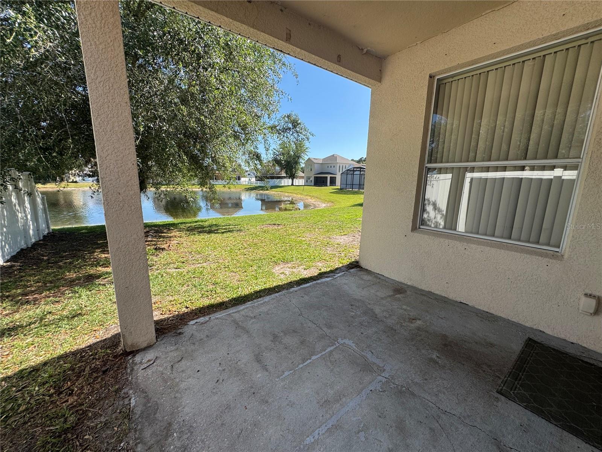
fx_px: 243
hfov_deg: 102.1
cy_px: 226
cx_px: 301
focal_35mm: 14
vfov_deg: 85.7
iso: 40
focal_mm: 2.22
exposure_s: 1/879
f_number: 2.2
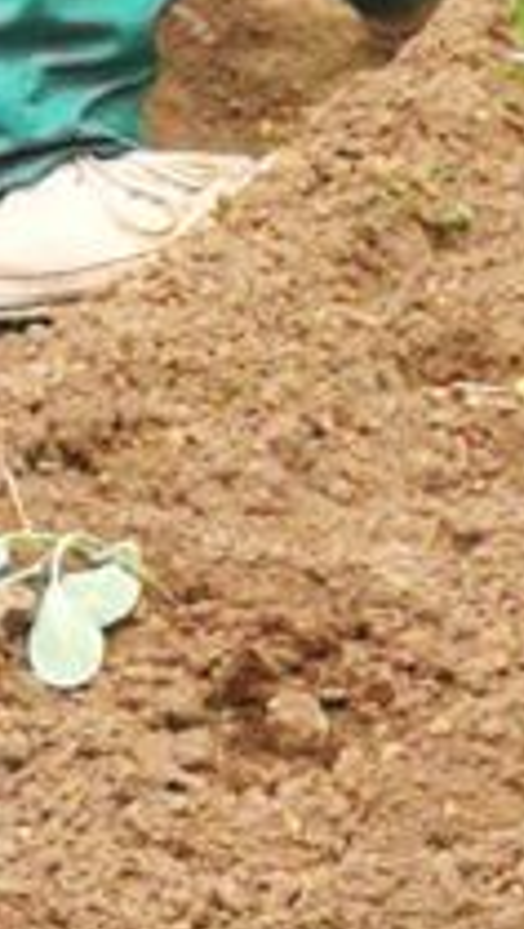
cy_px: 616
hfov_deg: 3.0
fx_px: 9853
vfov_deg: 5.4
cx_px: 777
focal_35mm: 400
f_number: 1.8
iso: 50
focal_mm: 3.95
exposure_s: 1/396
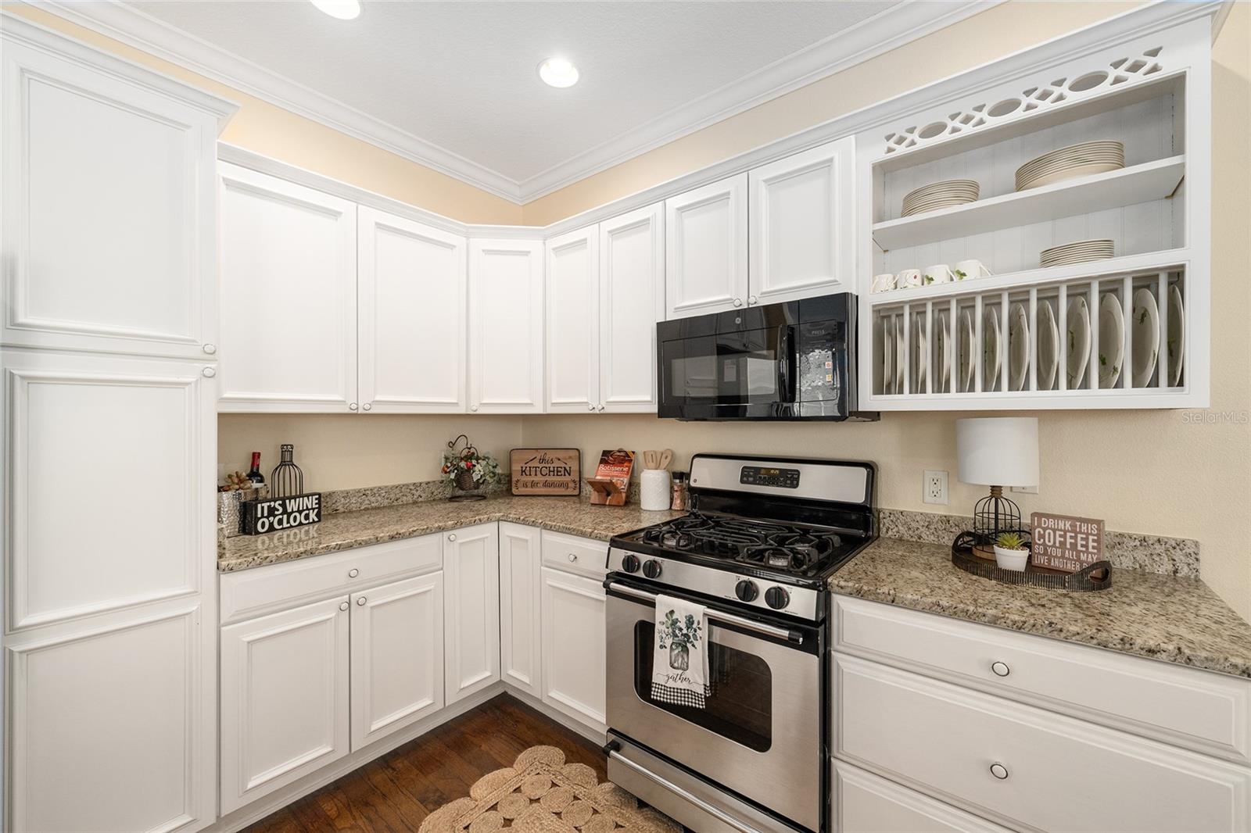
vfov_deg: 81.2
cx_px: 626
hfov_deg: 104.3
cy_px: 416
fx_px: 486
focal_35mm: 14
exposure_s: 1/20
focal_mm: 14
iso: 500
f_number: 8
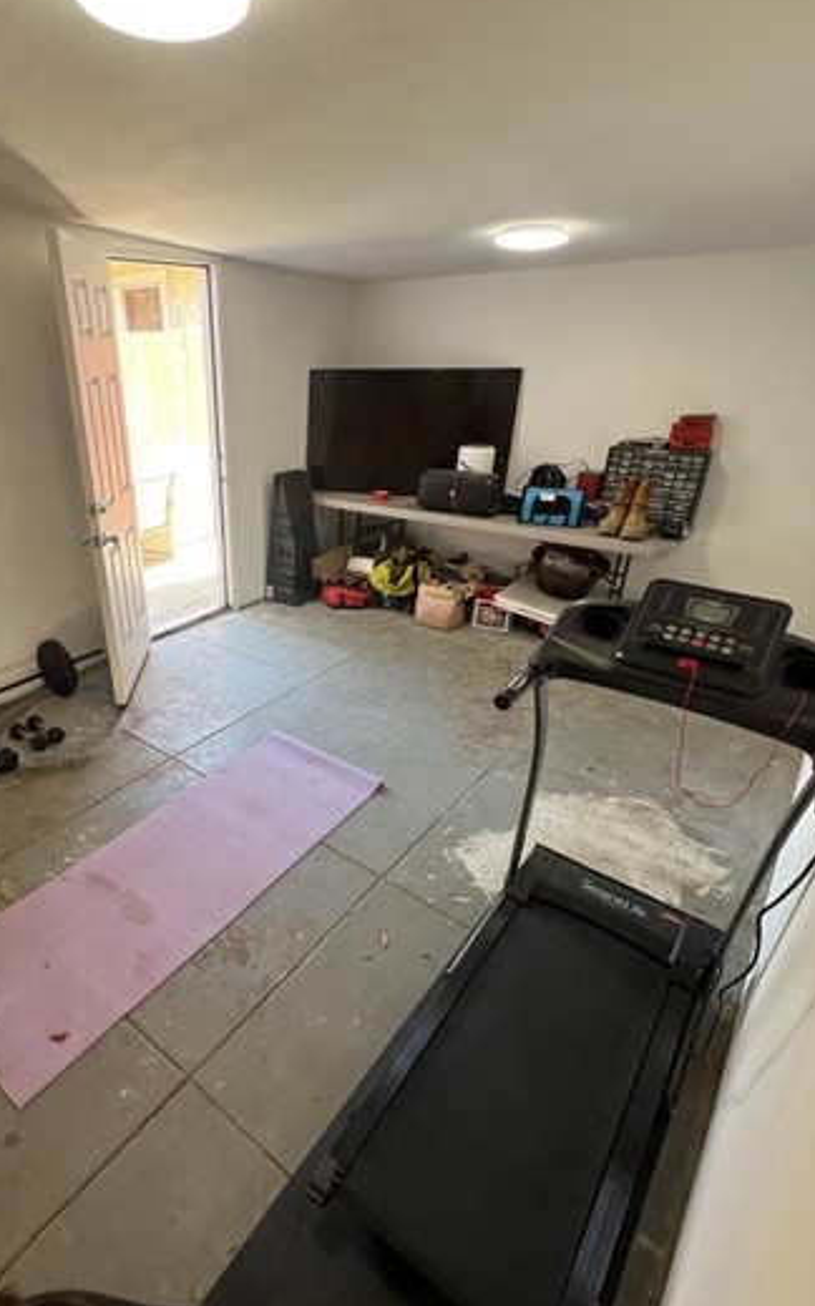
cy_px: 687
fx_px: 605
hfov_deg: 66.0
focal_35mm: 17
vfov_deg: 94.3
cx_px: 267
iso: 100
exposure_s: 1/120
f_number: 1.8
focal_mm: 1.57
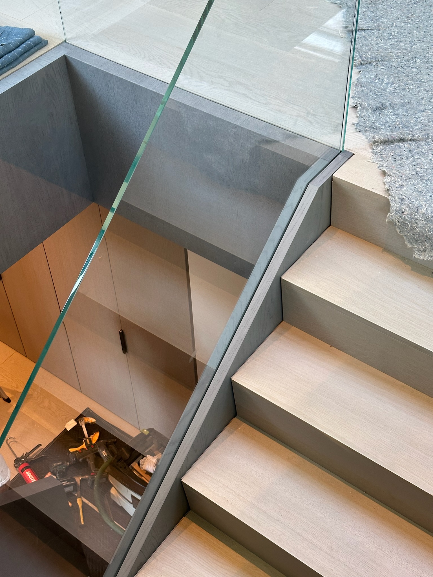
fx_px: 801
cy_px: 288
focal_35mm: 48
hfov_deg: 30.3
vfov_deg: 39.7
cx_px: 216
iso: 100
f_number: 1.78
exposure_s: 1/55
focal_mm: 6.86
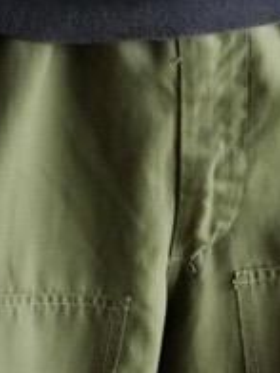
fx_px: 4314
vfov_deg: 4.9
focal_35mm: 400
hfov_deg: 3.7
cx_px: 122
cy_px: -319
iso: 1600
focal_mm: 46
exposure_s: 1/100
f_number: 3.9
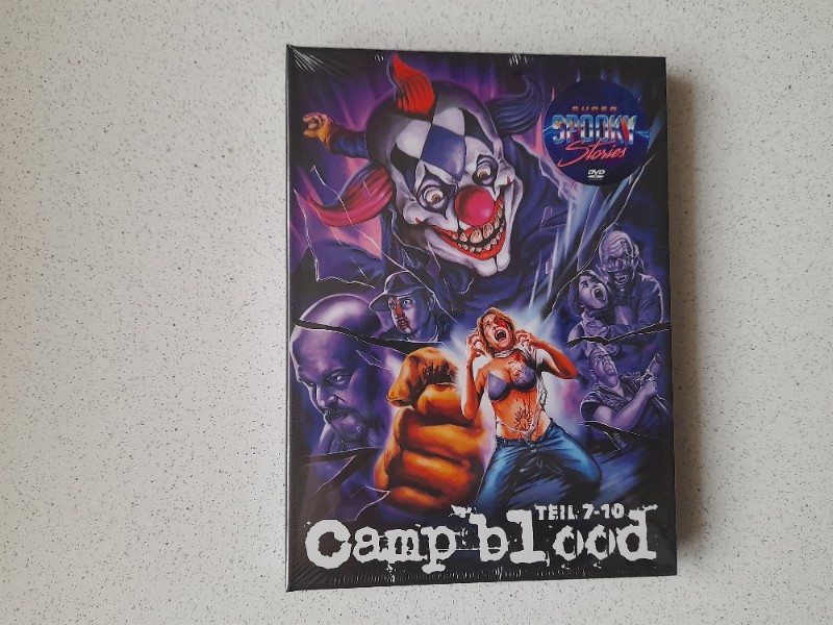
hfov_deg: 69.4
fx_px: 602
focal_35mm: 25
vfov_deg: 54.9
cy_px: 312
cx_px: 416
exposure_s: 1/33
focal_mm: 4.6
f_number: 2
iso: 320
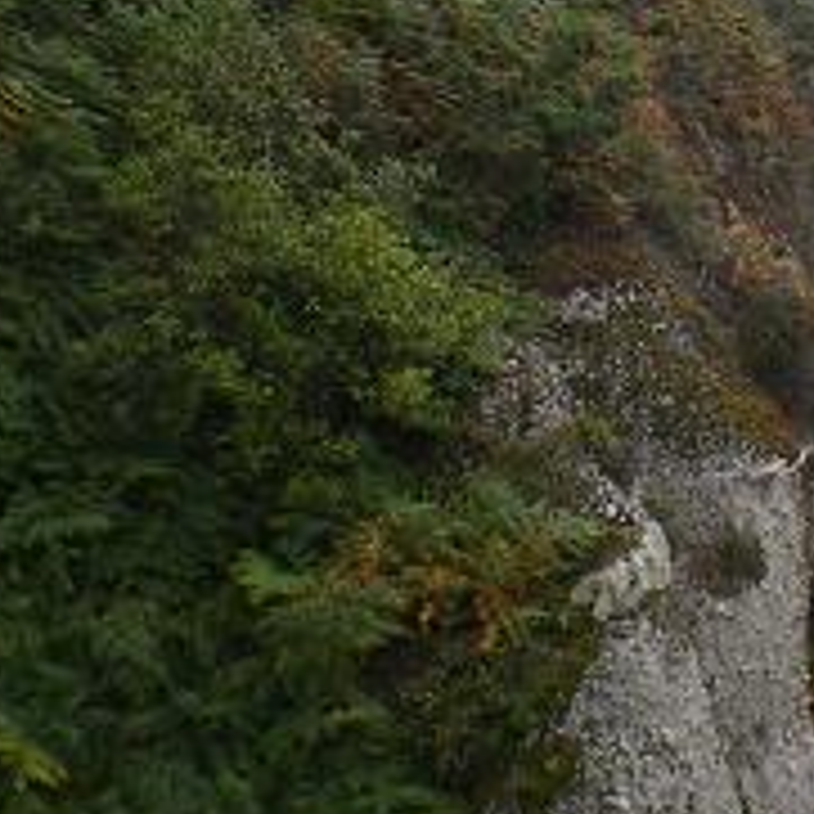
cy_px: 252
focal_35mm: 98
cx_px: 756
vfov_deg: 17.7
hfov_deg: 17.4
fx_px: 2607
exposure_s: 1/160
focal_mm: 6.3
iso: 64
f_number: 4.6
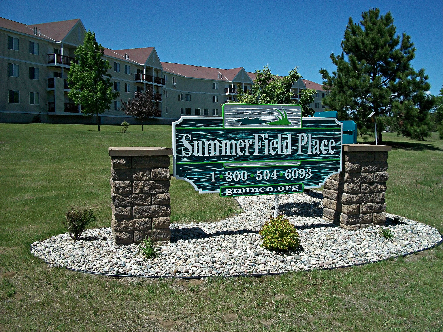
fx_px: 410
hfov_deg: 56.8
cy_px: 166
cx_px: 222
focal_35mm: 32
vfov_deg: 44.2
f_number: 5.5
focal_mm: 5.7
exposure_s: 1/640
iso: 80
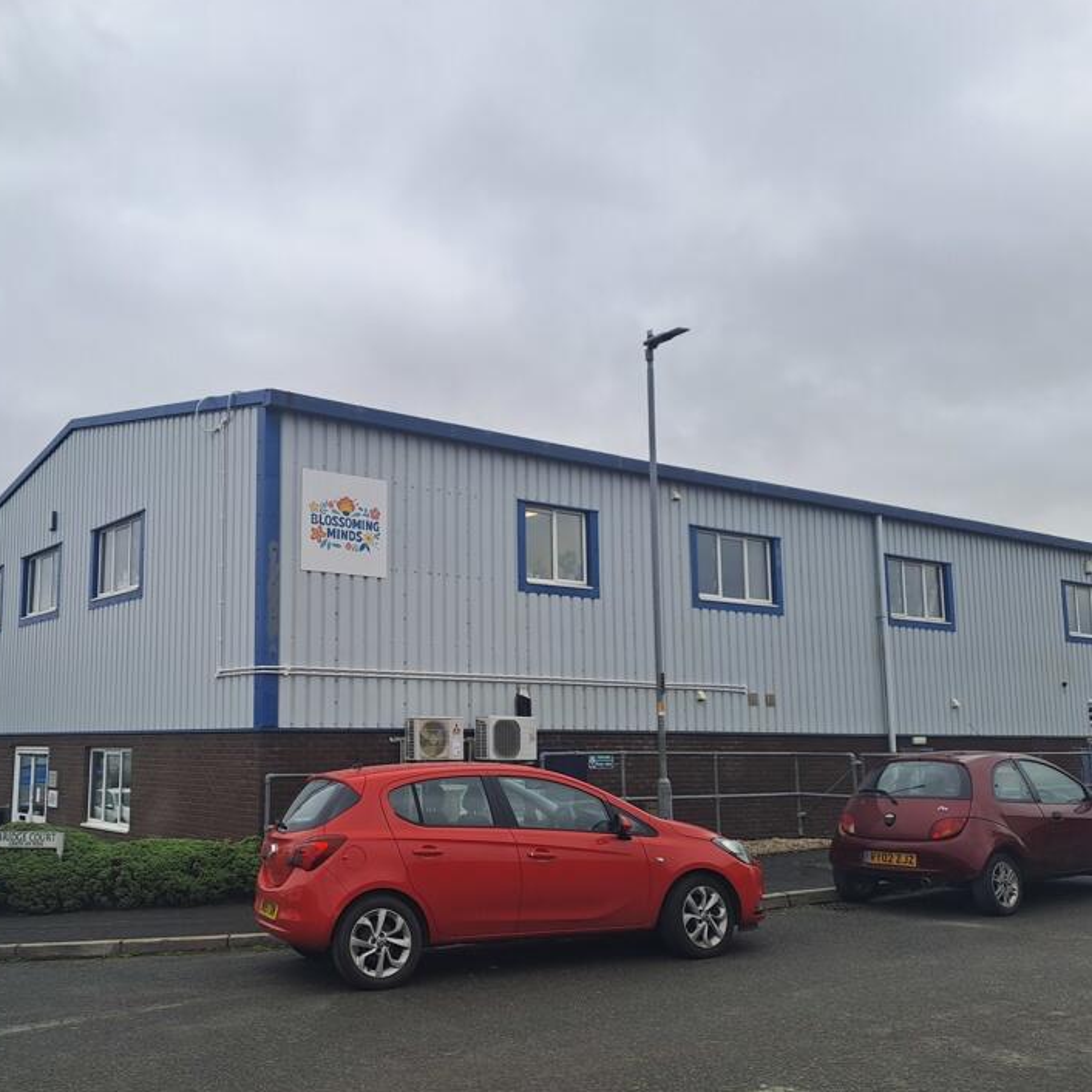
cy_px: 585
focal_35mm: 32
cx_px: 402
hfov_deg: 50.5
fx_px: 1142
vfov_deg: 51.1
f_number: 1.8
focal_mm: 4.65
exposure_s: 1/256
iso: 32
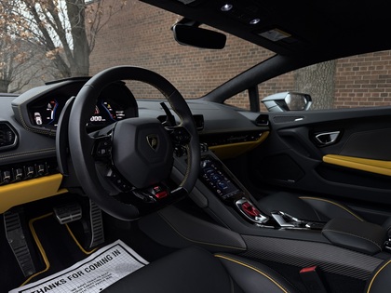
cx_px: 196
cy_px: 146
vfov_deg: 56.8
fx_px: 271
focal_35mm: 24
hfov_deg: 71.6
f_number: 1.78
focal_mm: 6.76
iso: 100
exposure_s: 1/221
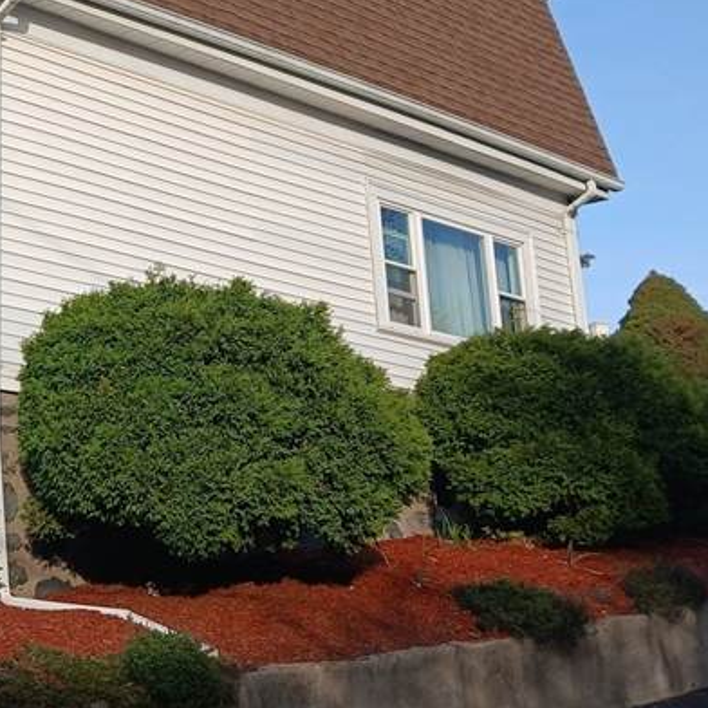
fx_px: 1388
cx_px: -98
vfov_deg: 28.3
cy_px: 191
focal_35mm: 60
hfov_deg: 26.1
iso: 20
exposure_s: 1/378
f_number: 1.8
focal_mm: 3.98
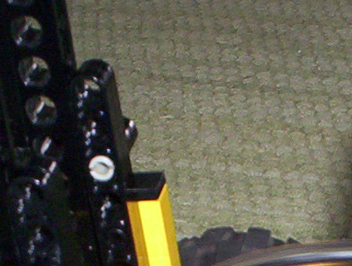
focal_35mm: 138
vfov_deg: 10.6
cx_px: 345
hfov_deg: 14.1
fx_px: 1407
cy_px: 330
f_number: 4.5
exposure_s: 1/60
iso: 140
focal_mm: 4.99
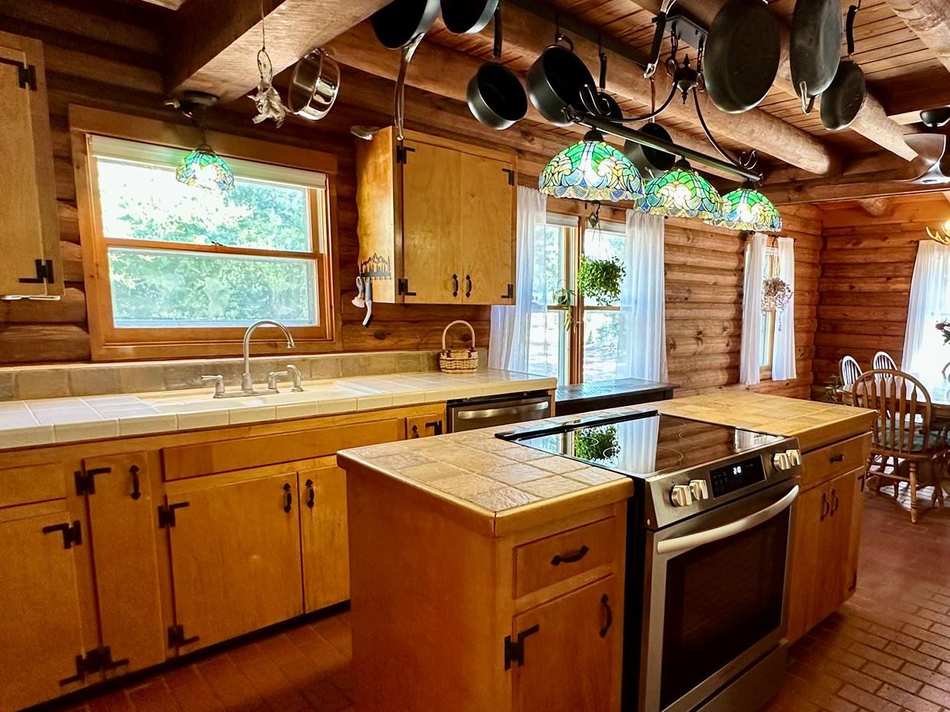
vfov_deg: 58.8
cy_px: 390
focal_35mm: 23
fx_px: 631
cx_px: 609
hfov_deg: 72.3
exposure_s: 1/60
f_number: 2.2
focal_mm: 2.22
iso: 250
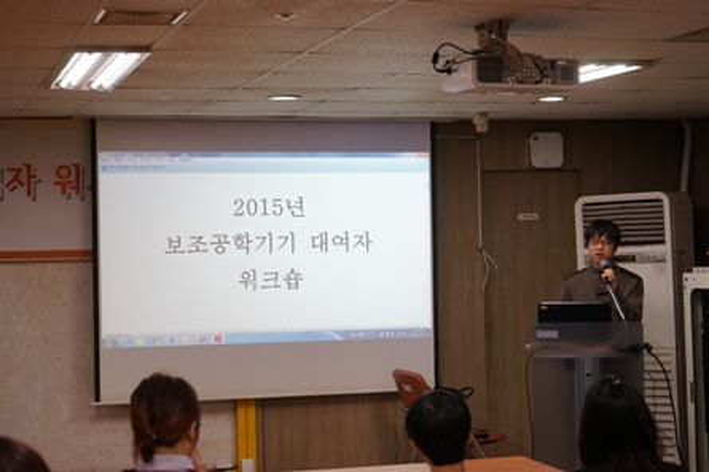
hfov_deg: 28.9
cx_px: 354
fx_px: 1378
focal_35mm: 70
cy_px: 236
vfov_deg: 19.4
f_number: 5.6
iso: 1000
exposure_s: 1/200
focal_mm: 70
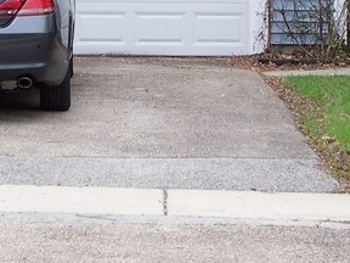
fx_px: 2376
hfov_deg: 8.4
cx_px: 262
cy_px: -116
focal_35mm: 235
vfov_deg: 6.3
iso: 64
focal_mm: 9.86
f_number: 2.9
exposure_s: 1/100
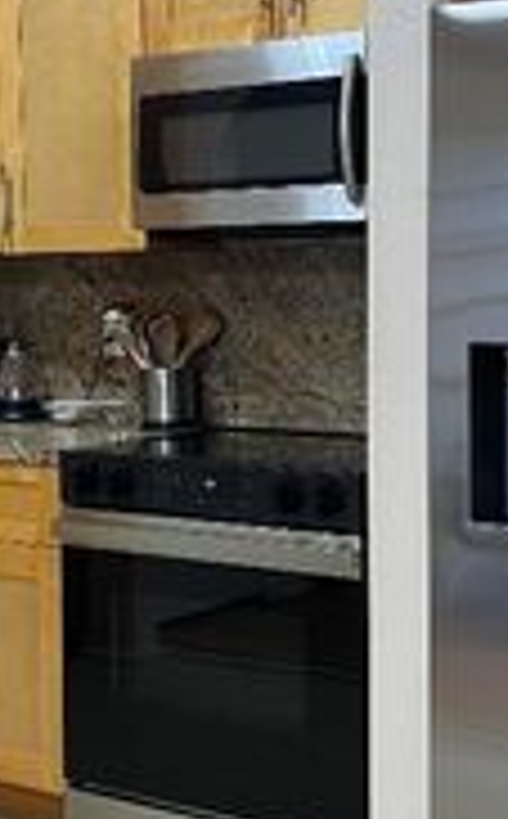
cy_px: 344
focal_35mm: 73
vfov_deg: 28.2
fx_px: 1625
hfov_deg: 17.5
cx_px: 45
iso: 125
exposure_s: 1/60
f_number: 1.6
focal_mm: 5.1
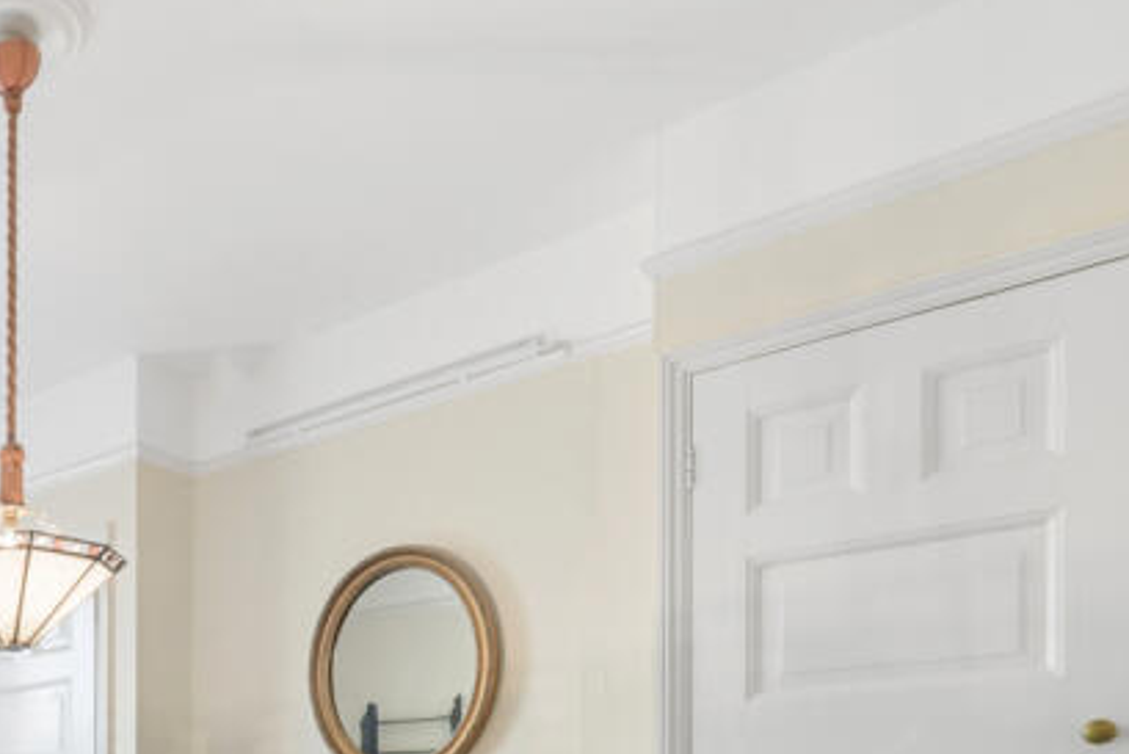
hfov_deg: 44.9
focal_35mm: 35
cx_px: -33
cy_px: 838
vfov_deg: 33.0
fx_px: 1098
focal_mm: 14
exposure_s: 1/1.67
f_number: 16
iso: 200
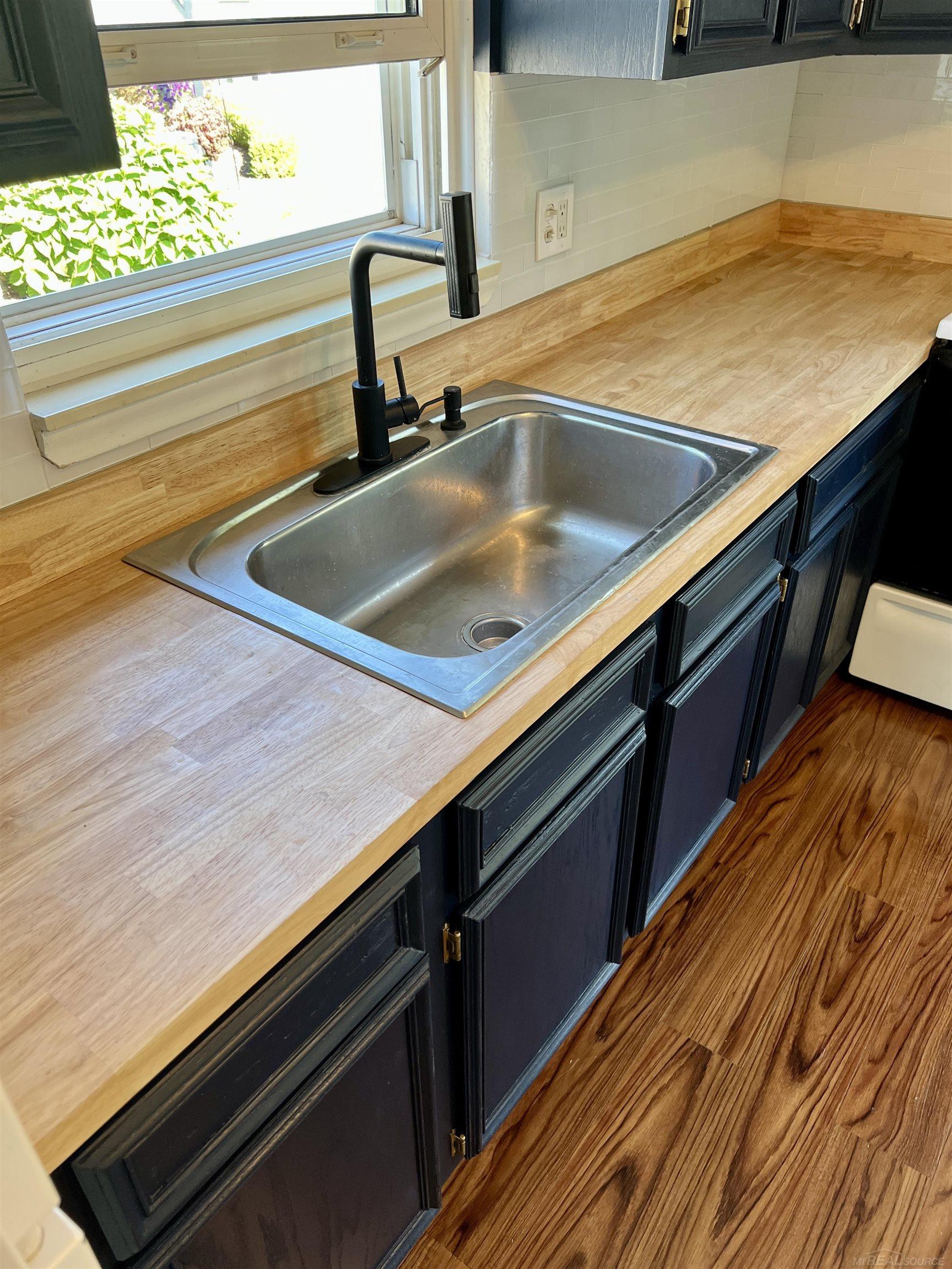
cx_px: 476
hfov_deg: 53.1
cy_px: 634
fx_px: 953
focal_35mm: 26
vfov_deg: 67.3
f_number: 1.5
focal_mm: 5.7
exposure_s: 1/120
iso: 125
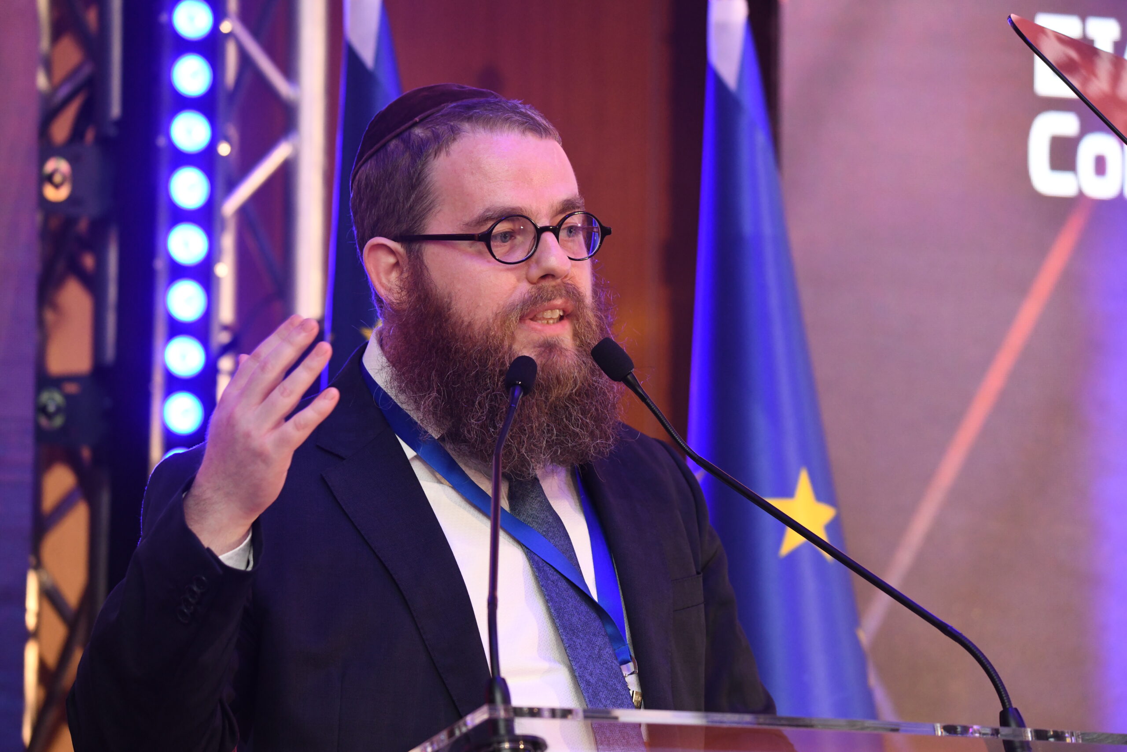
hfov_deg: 9.8
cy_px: 376
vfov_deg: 6.5
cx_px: 564
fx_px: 6574
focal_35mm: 210
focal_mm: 210
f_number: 5.6
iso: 3200
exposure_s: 1/160
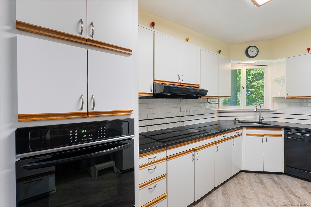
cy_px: 104
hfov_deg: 96.7
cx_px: 156
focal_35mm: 16
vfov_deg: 73.8
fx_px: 138
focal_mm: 16
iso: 320
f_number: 10
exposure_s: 2
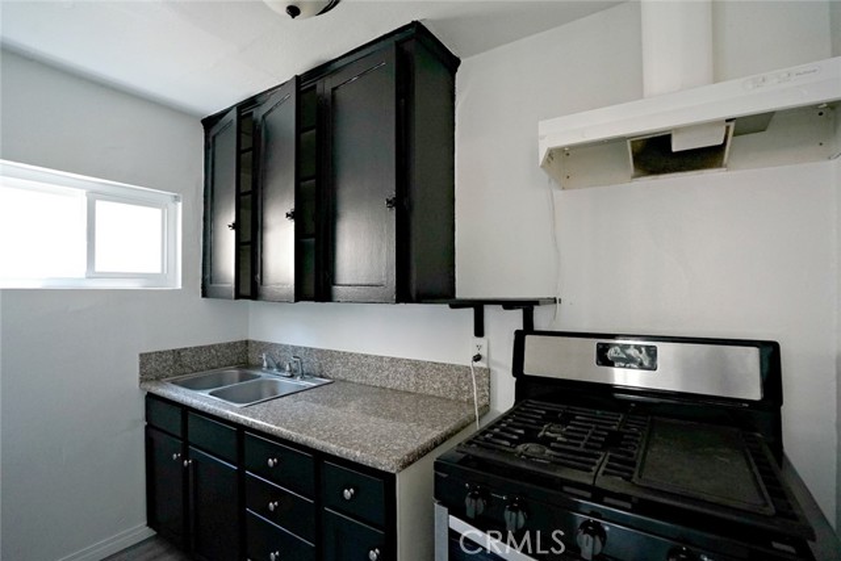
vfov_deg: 73.8
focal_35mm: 16
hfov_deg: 96.7
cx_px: 420
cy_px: 280
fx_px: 374
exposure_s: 1/160
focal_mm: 16
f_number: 4
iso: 2500
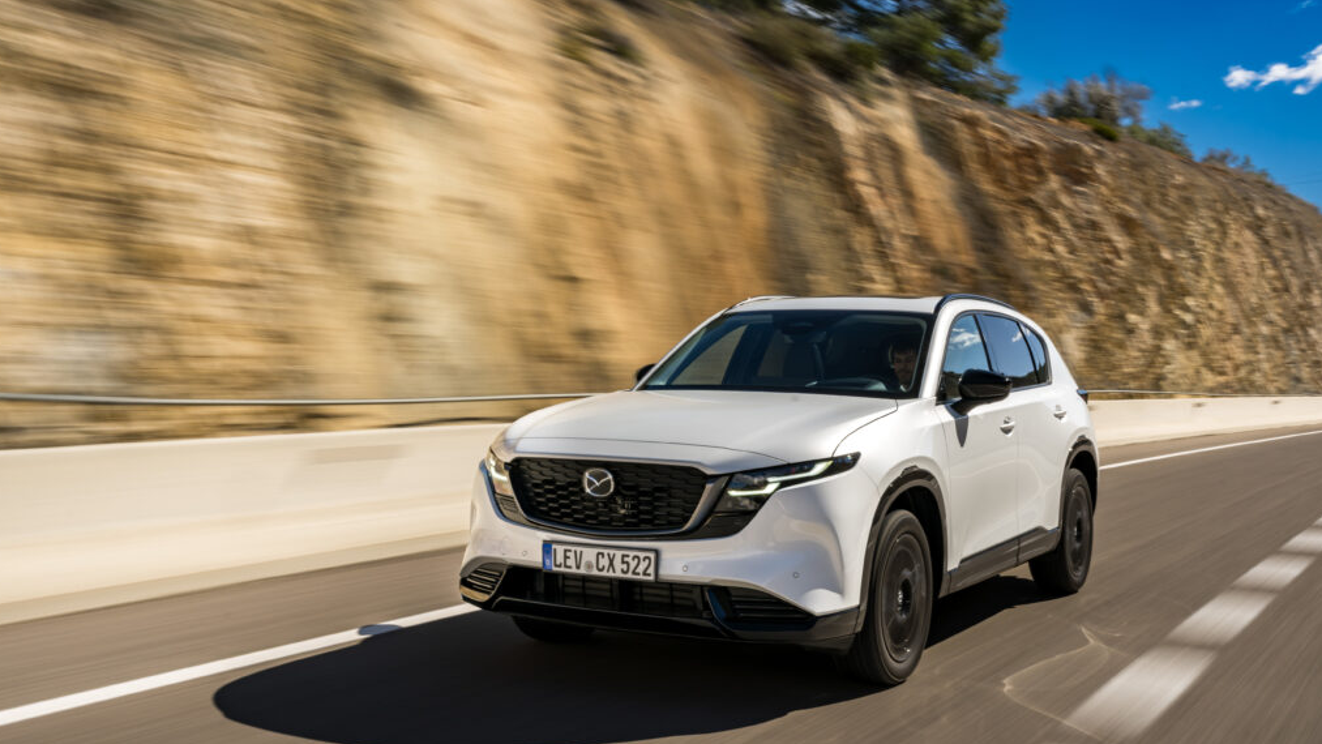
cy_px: 318
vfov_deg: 32.3
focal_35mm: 37
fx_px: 1281
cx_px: 659
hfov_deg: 54.6
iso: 40
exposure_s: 1/25
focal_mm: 34.5
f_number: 16
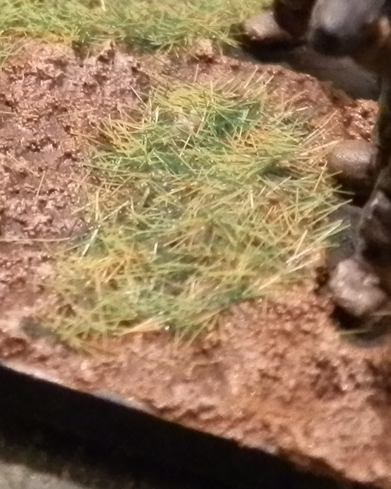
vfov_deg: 16.2
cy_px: -227
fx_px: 1577
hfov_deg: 13.7
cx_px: -83
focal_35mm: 109
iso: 400
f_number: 3.1
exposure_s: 1/60
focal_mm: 5
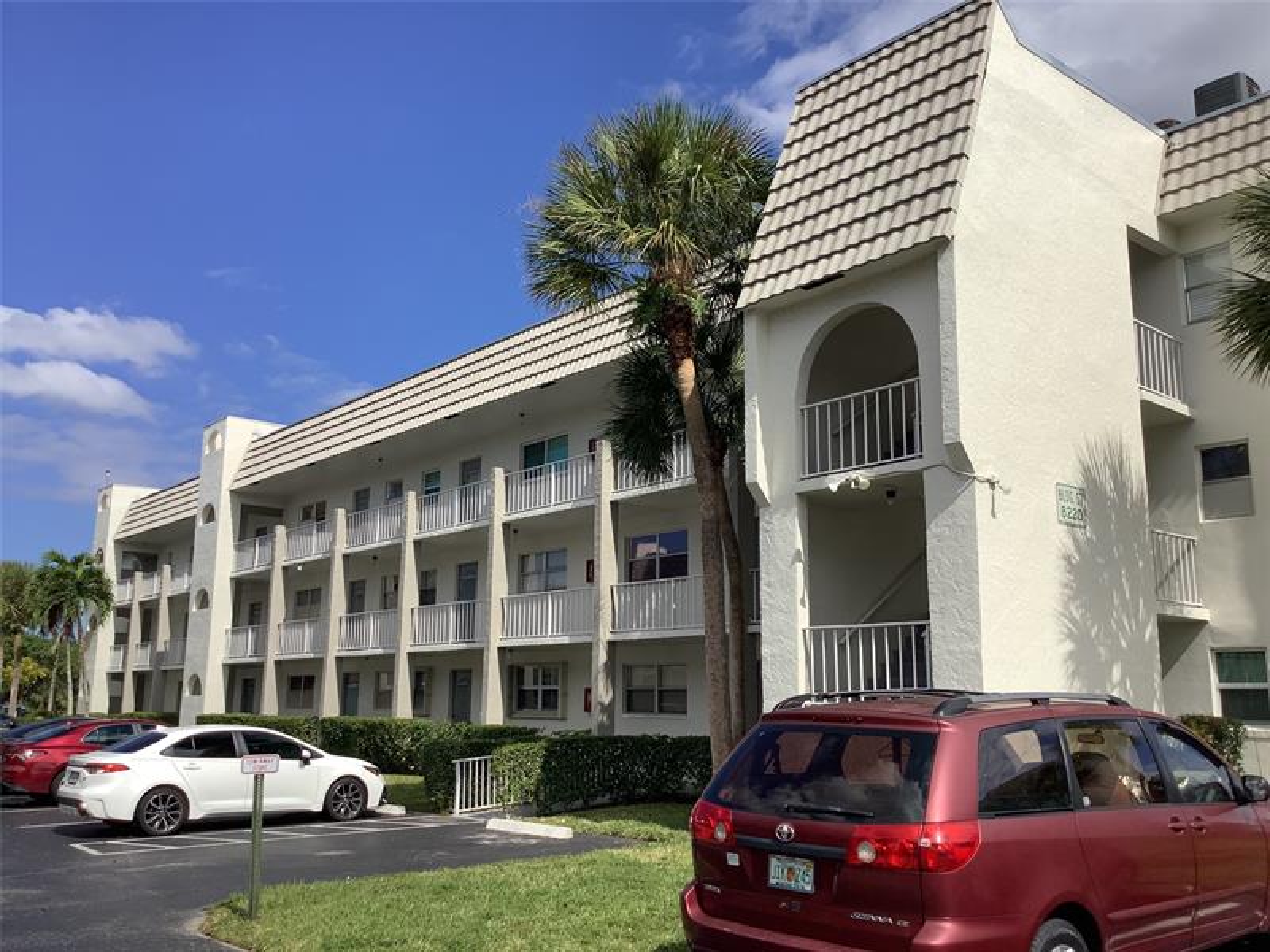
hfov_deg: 58.4
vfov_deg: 45.4
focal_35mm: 31
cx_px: 635
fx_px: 1137
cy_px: 476
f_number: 2.4
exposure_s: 1/2037
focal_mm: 3.3
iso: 25
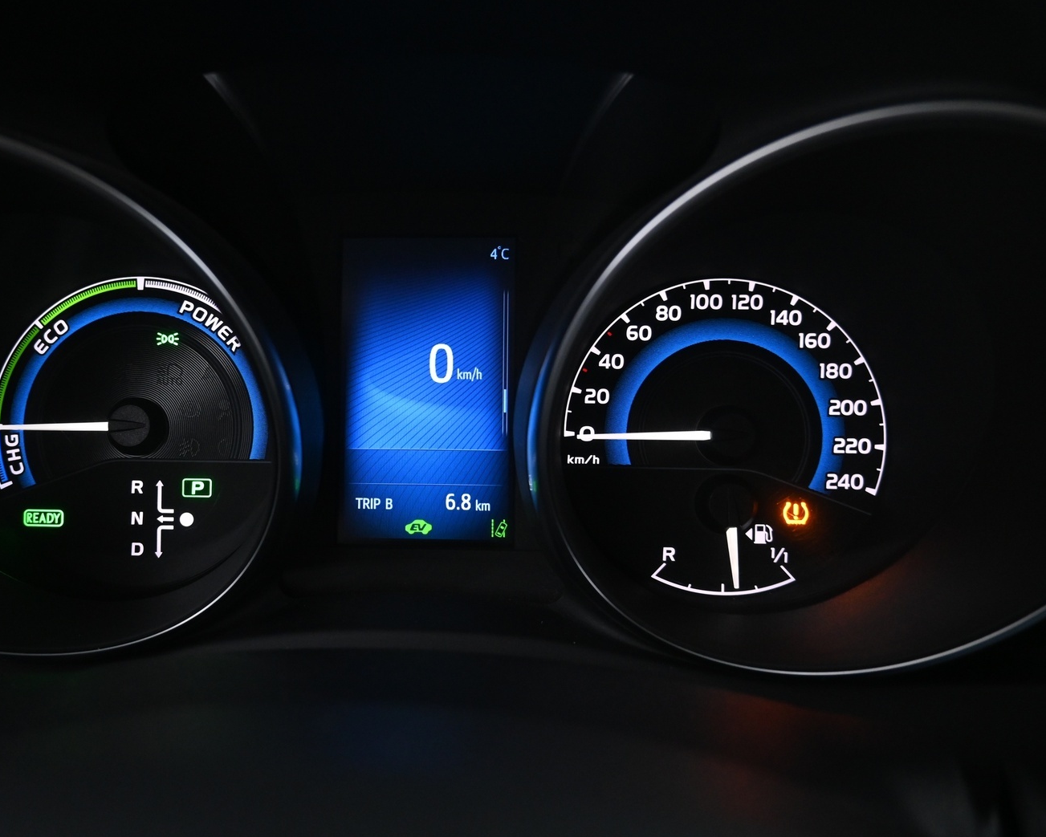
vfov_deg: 51.5
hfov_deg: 61.7
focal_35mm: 28
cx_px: 421
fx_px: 867
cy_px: 432
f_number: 3.5
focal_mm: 16
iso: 1600
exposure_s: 1/25
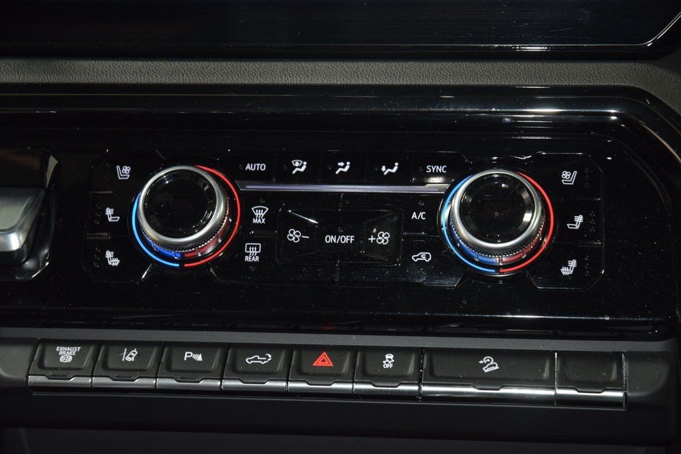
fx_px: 1986
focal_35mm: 105
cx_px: 340
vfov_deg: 13.0
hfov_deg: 19.5
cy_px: 227
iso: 1800
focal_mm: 70
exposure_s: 1/25
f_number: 4.5
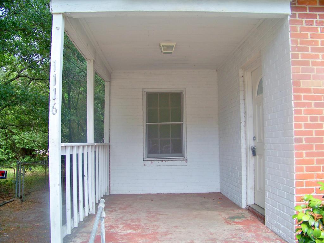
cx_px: 162
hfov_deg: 55.4
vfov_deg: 42.9
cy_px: 122
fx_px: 309
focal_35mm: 33
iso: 64
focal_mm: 5.85
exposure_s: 1/160
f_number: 2.8
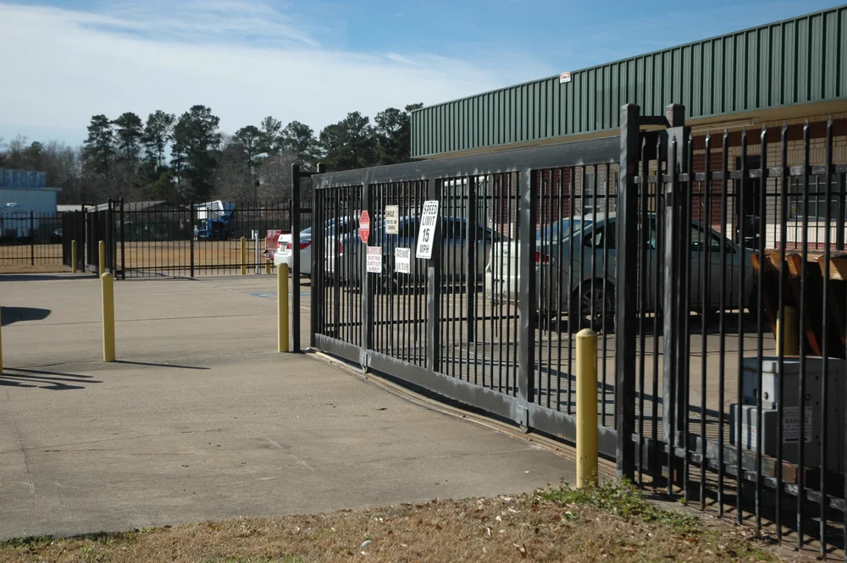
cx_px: 424
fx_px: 1340
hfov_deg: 35.1
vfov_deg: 23.7
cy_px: 282
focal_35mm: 57
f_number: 4.2
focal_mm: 38
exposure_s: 1/1600
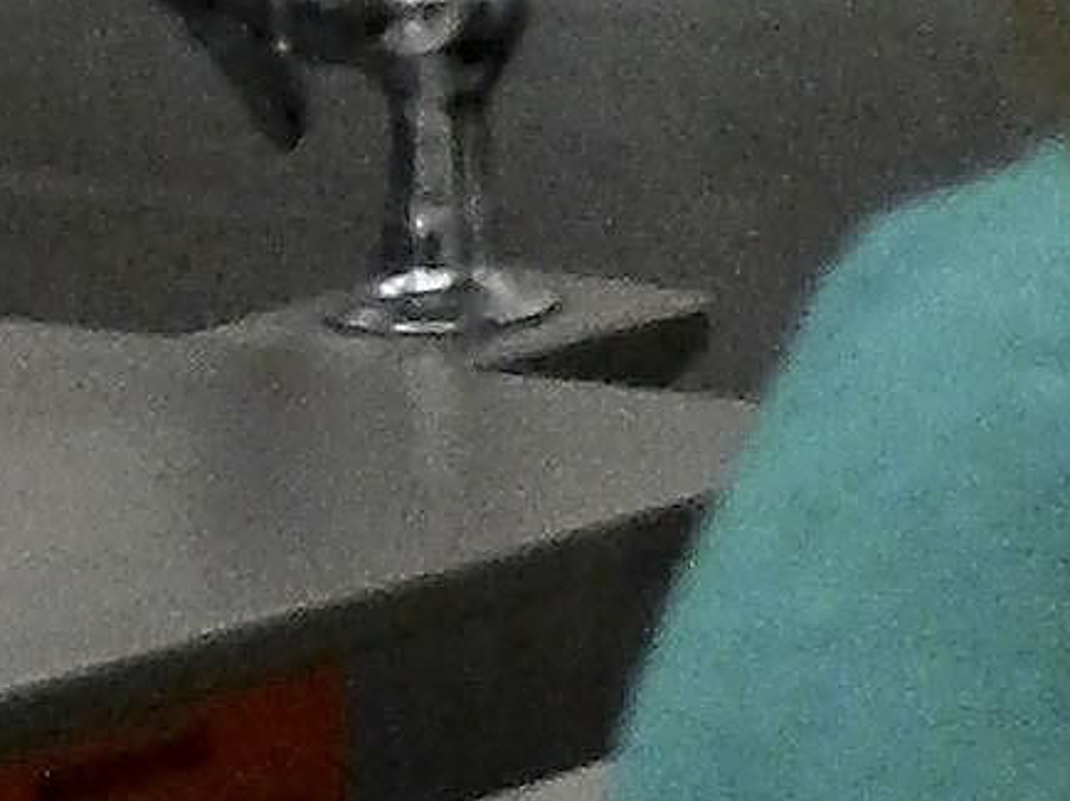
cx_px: -2426
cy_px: 3468
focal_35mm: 424
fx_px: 13099
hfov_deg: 4.5
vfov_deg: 3.3
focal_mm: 8.1
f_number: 4.2
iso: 640
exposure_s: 1/80
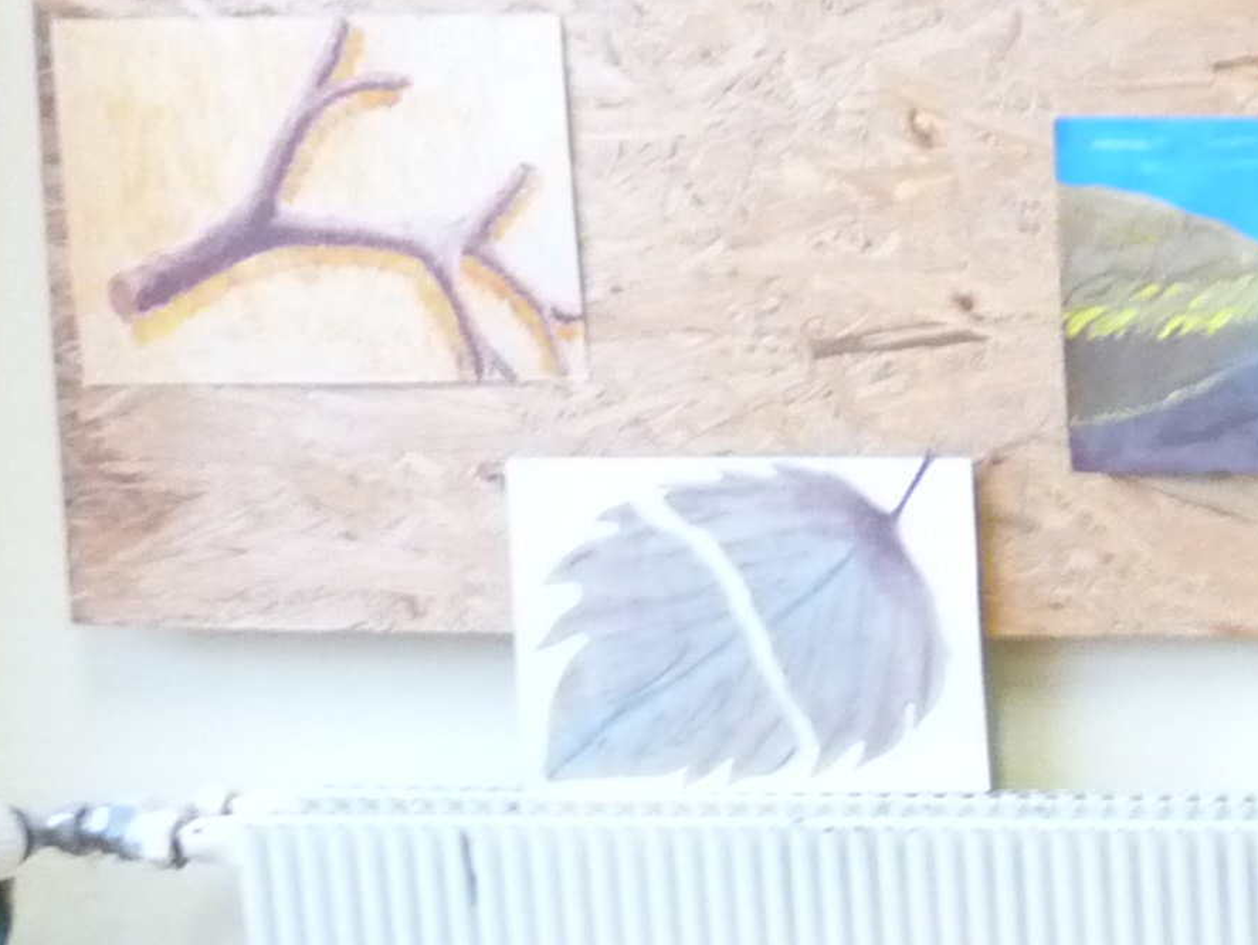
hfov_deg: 14.5
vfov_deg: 13.3
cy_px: 800
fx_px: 4036
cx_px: 2570
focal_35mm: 111
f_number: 2.8
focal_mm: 4.8
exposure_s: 1/25
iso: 400
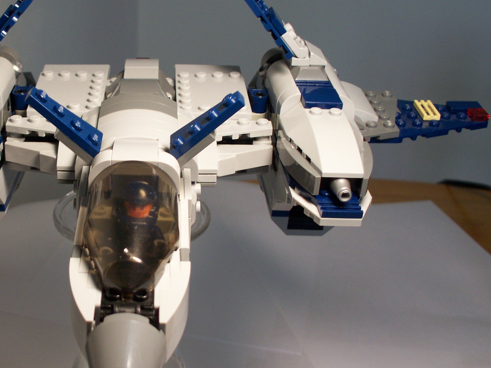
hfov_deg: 31.4
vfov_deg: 24.0
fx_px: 865
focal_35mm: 61
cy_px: 165
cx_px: 153
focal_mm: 7.54
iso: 100
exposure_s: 1/60
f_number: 2.8
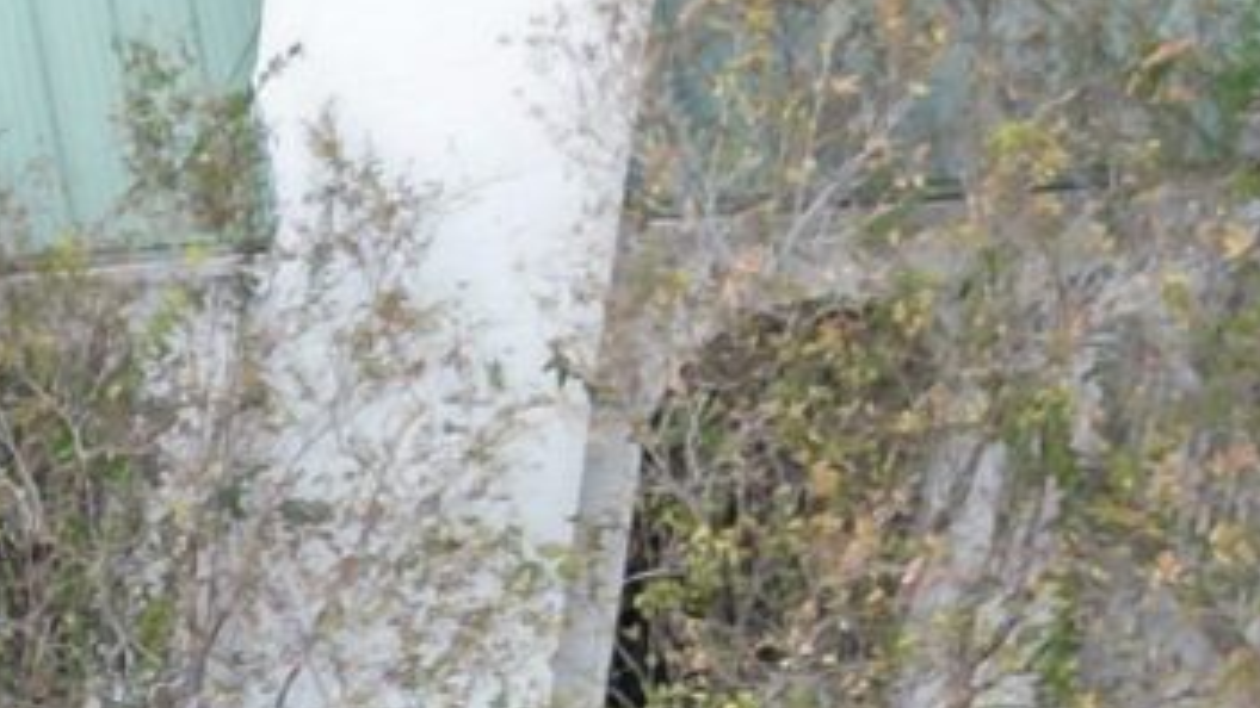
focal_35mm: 190
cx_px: -1017
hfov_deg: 10.6
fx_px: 6348
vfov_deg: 6.3
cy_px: 901
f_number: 1.7
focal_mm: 6.72
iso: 120
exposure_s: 1/800
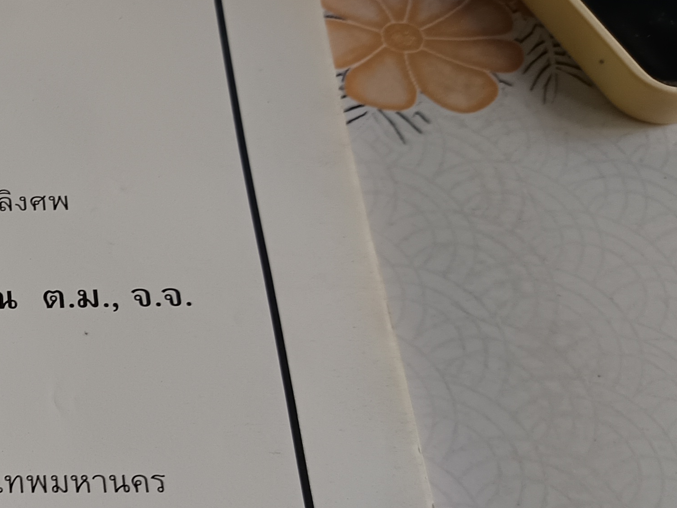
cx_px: -134
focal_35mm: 64
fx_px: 1252
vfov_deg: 22.7
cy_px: 396
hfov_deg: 26.8
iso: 234
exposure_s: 1/50
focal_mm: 5.31
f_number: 1.7
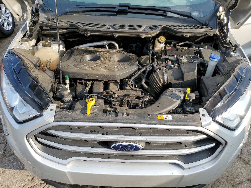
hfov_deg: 67.3
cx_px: 126
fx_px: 189
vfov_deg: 53.1
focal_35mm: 26
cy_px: 94
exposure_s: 1/833
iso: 50
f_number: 1.5
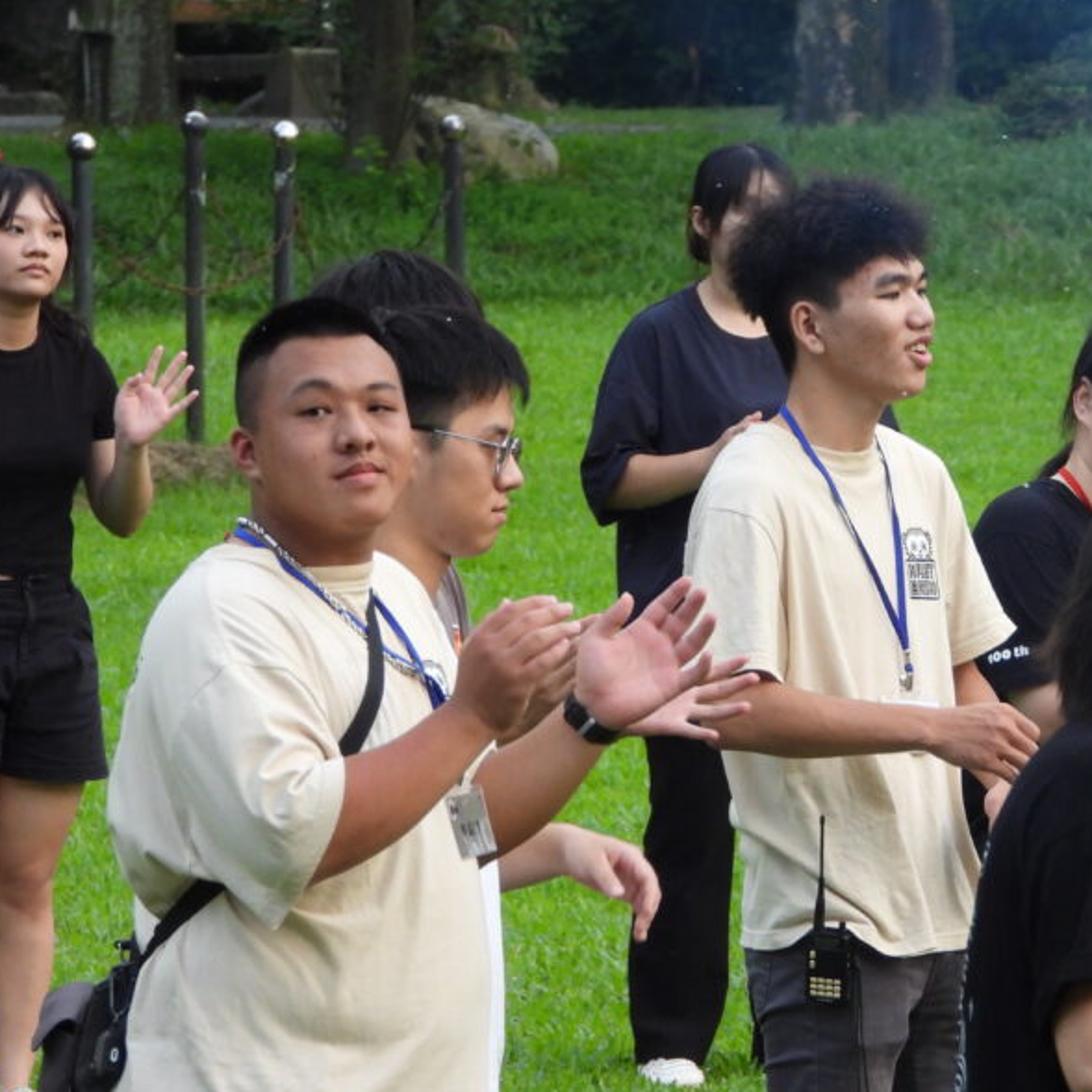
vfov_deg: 3.6
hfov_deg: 3.6
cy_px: 413
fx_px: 17560
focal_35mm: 492
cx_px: 936
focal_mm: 57.5
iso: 400
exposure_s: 1/320
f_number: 4.5
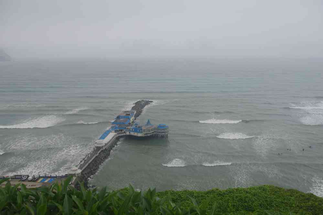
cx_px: 162
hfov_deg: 55.1
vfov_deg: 38.4
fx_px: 310
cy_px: 108
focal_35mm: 34
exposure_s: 1/100
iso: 200
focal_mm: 23
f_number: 11
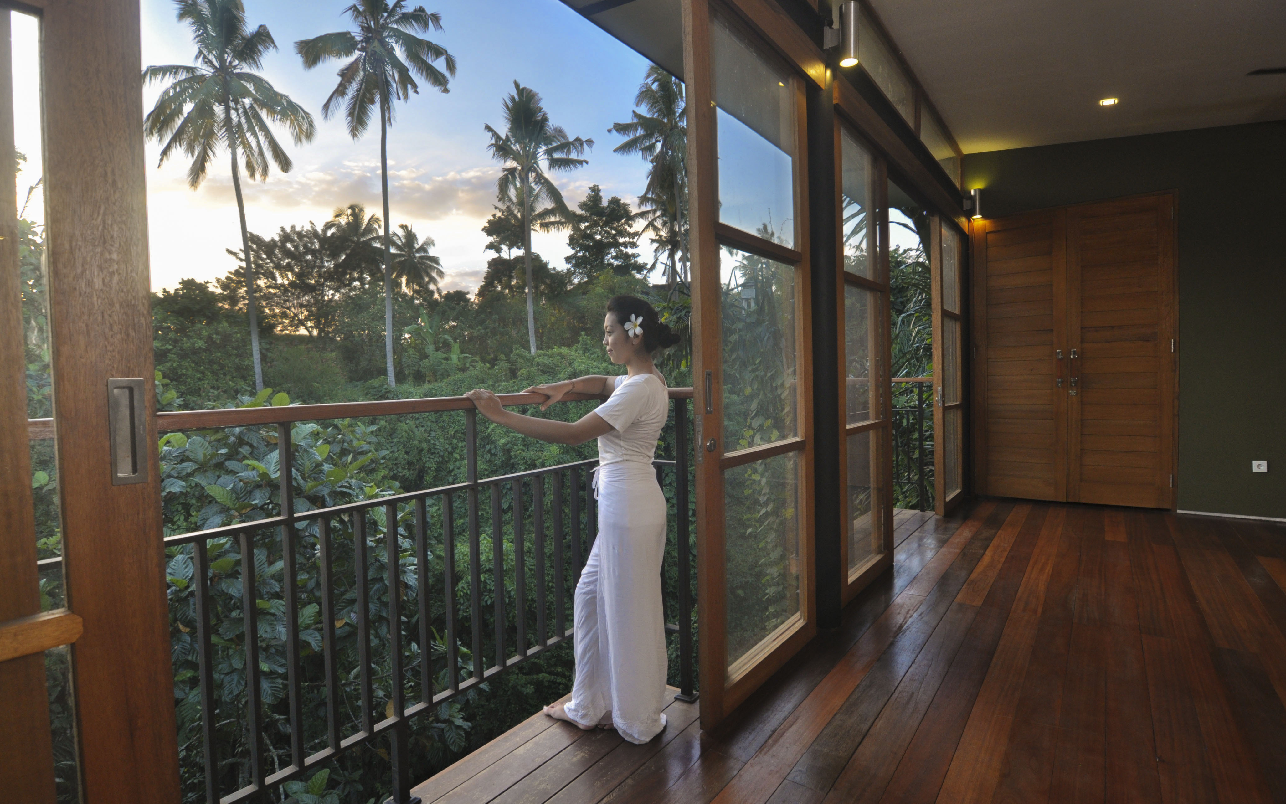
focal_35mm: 18
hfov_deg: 92.6
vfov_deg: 66.4
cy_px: 403
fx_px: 614
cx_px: 633
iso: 320
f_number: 5
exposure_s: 1/250
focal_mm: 11
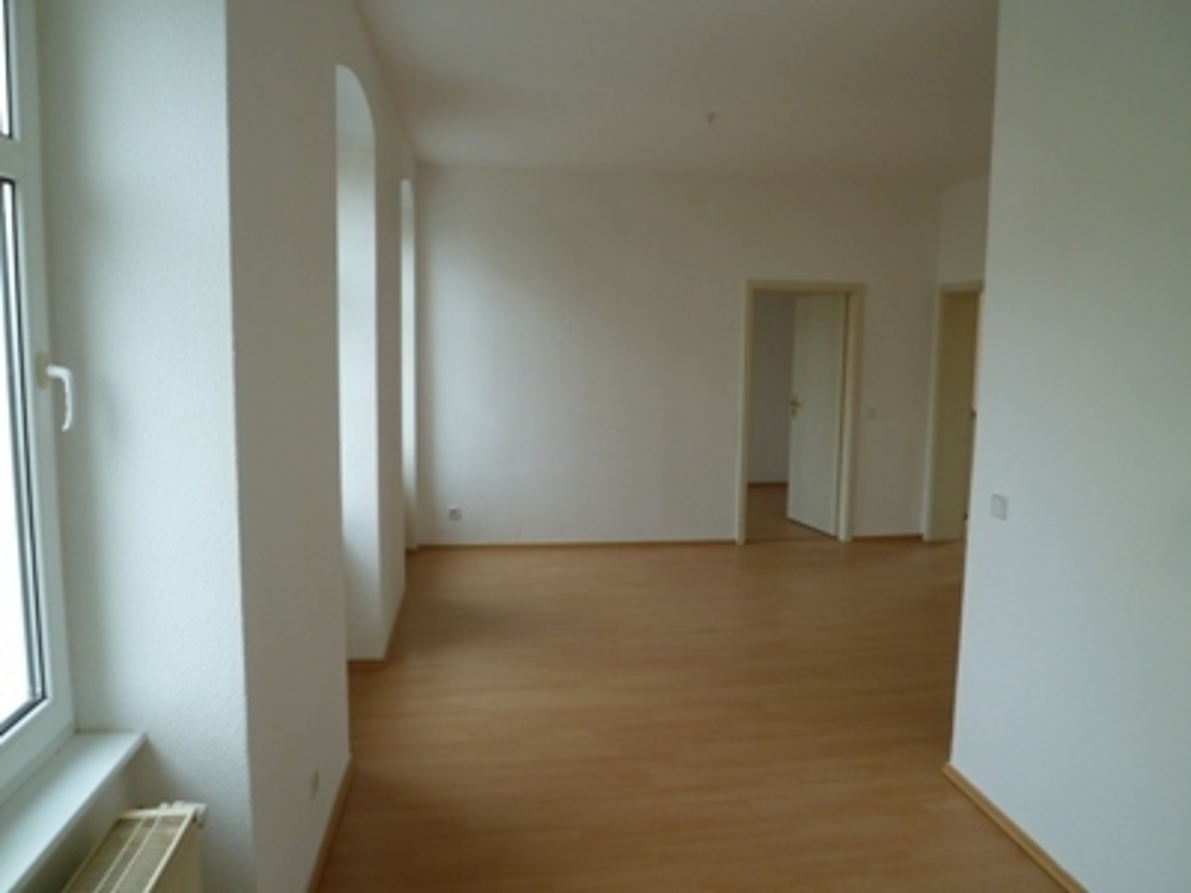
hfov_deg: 69.4
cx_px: 596
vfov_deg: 54.9
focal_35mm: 25
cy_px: 446
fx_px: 860
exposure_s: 1/40
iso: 80
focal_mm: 4.5
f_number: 2.8
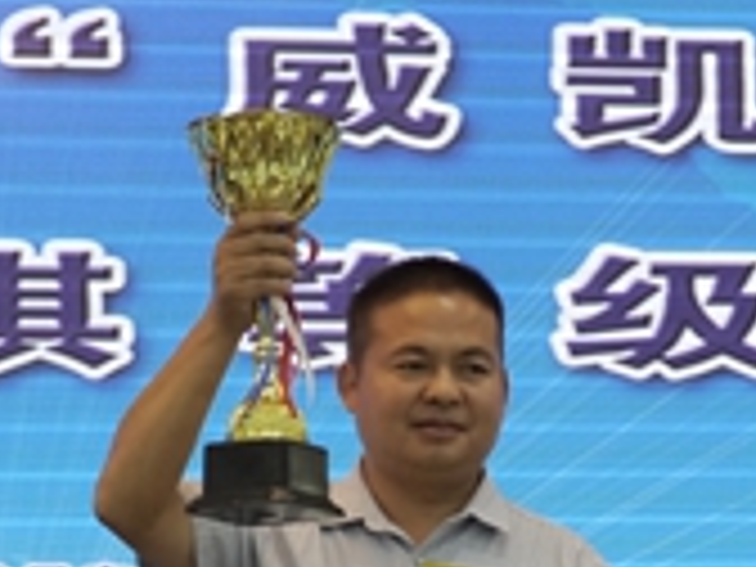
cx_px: 504
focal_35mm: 136
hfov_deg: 14.5
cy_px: 648
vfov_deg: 10.7
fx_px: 2970
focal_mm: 22
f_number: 4.7
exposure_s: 1/125
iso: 800
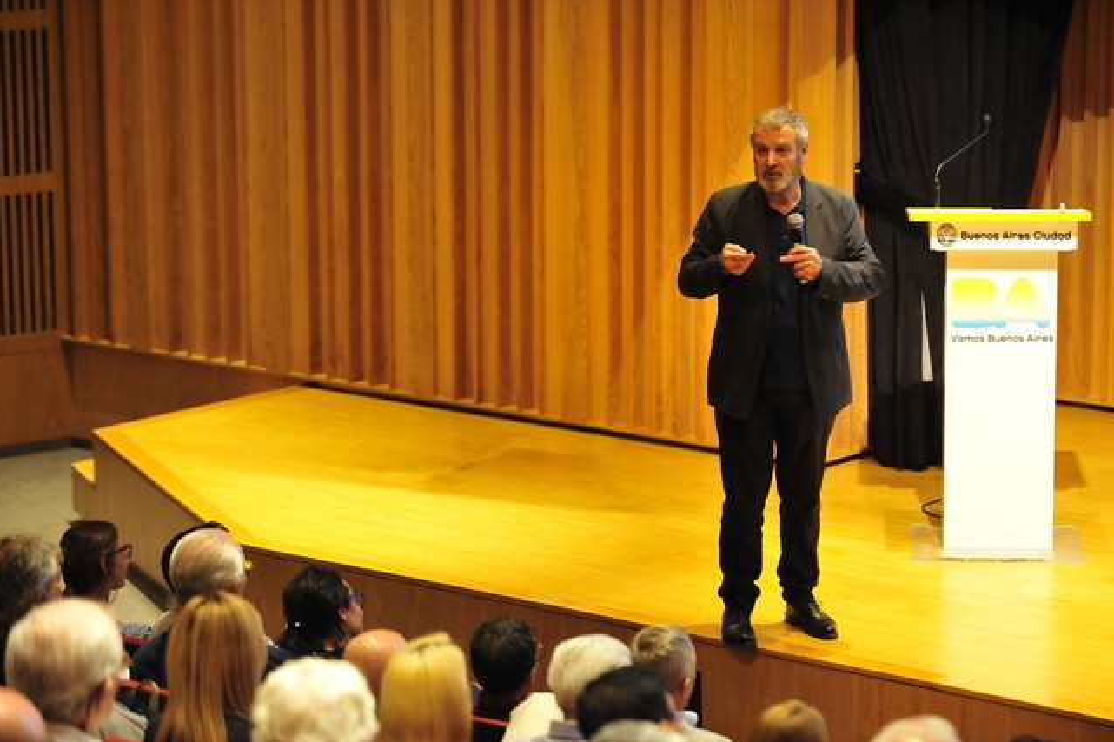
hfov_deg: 15.7
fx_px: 4052
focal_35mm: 131
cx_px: 596
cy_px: 372
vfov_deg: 10.5
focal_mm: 120
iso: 3200
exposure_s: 1/60
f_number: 2.8
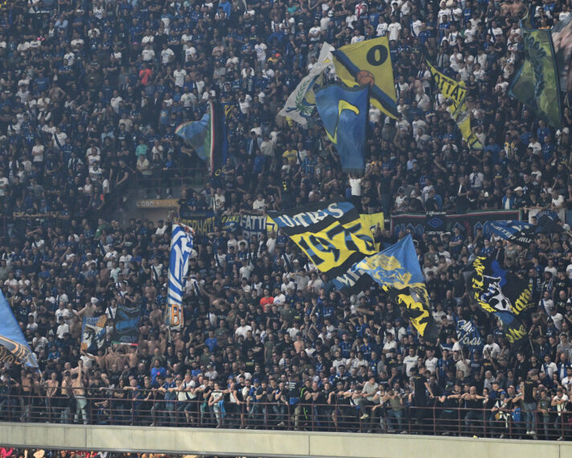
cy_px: 217
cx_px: 353
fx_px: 4115
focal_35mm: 243
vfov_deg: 6.4
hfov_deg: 7.9
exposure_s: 1/125
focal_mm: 180
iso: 3200
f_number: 5.6
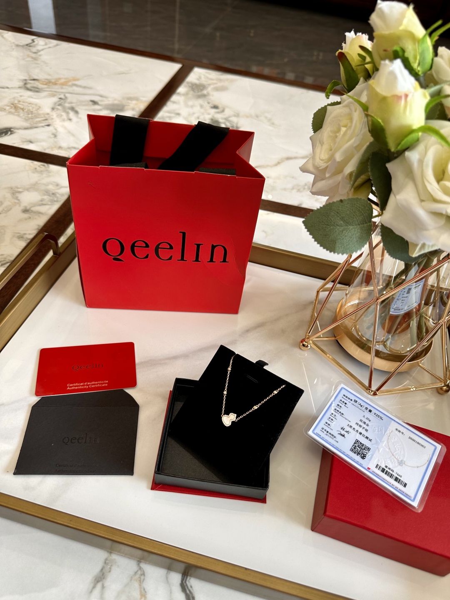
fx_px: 416
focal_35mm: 24
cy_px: 300
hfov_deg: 56.8
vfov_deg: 71.6
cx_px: 225
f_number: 1.78
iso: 100
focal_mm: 6.86
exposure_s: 1/100
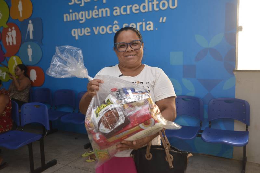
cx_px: 130
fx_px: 245
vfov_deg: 38.9
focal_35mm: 34
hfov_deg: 55.8
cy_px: 86
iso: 1000
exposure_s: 1/125
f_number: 4
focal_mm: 34
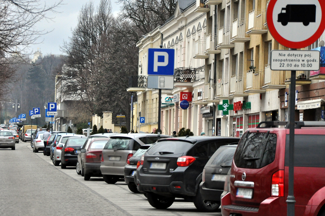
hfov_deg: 11.0
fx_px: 1682
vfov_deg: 7.3
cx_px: 135
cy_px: 105
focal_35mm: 187
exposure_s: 1/800
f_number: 8
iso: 1250
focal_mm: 105
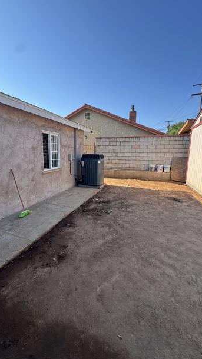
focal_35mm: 16
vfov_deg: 99.4
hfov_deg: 66.8
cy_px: 178
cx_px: 88
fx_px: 152
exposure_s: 1/456
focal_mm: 2.22
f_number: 2.2
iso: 40
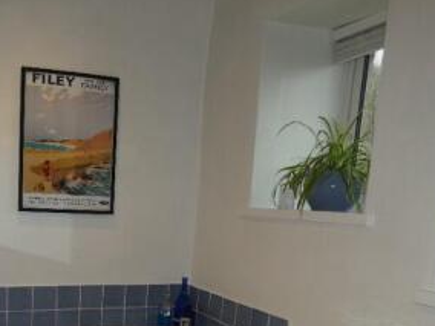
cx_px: 90
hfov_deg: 43.7
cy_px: 275
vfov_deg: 33.8
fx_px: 515
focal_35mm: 41
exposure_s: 1/60
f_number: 2.8
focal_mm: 3.6
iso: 80
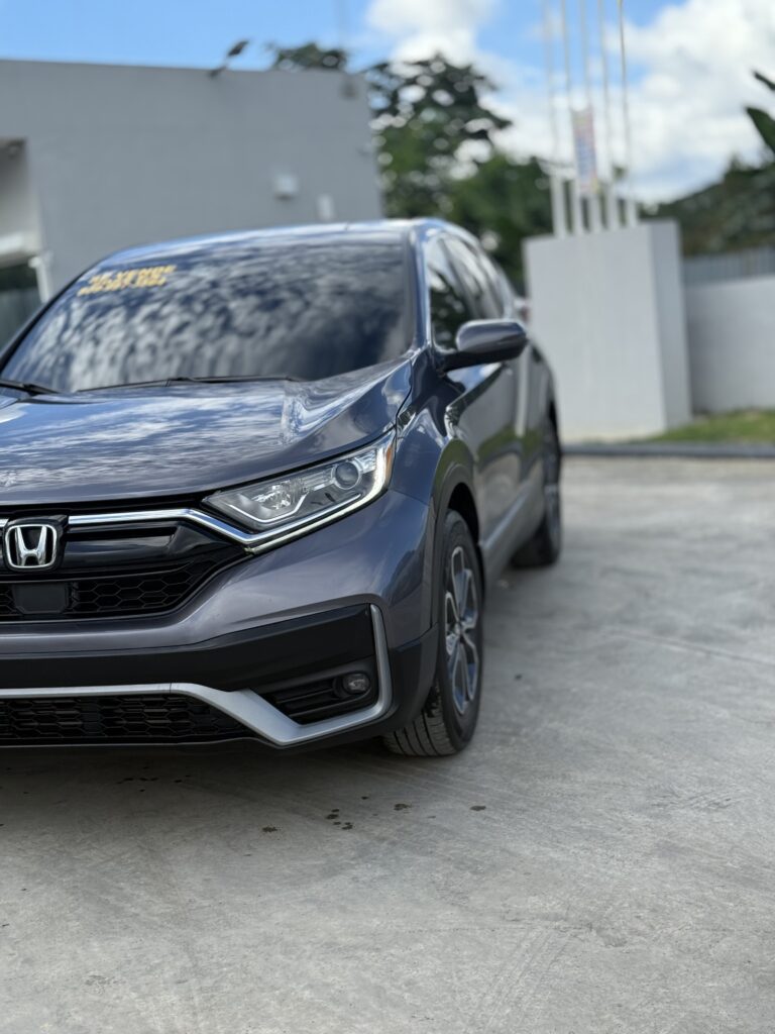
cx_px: 388
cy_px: 517
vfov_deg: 39.7
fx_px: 1433
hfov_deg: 30.3
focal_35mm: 48
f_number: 1.78
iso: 100
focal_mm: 6.76
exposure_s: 1/2494
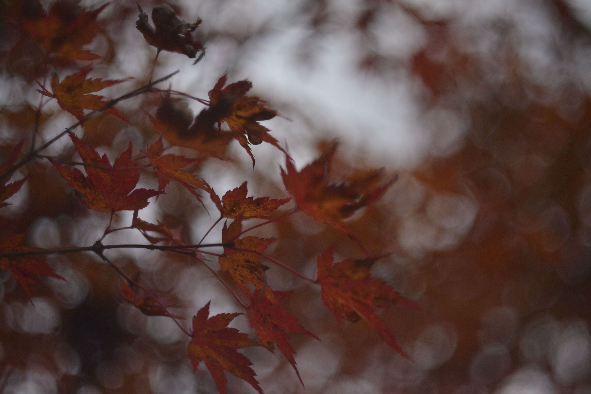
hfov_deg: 34.5
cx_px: 296
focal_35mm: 58
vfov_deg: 23.4
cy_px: 197
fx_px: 952
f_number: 2
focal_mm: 58
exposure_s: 1/4000
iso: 3200
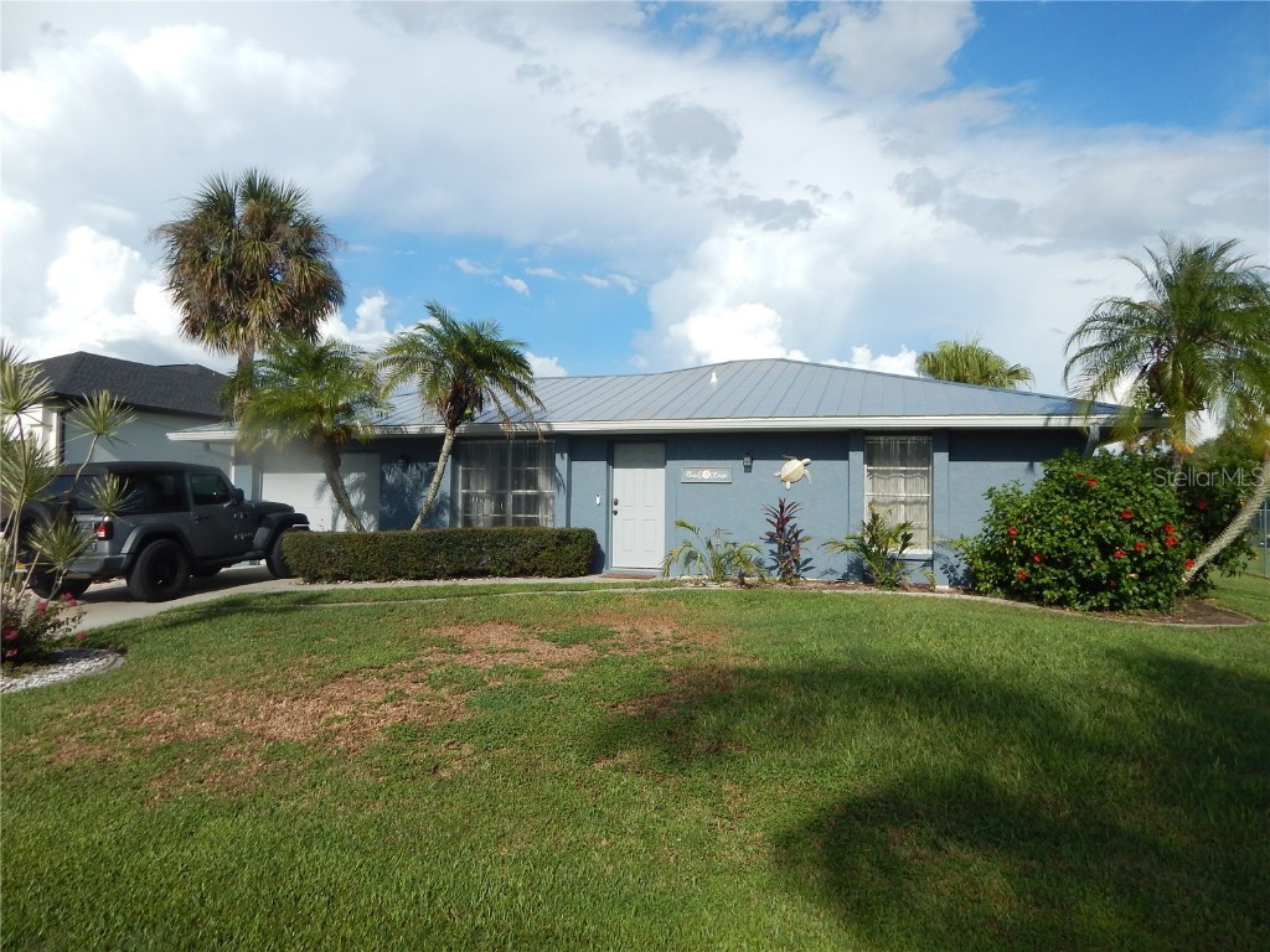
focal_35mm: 22
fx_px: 807
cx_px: 635
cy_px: 476
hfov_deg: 76.4
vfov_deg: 61.1
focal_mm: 4
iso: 125
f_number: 6
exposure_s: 1/800
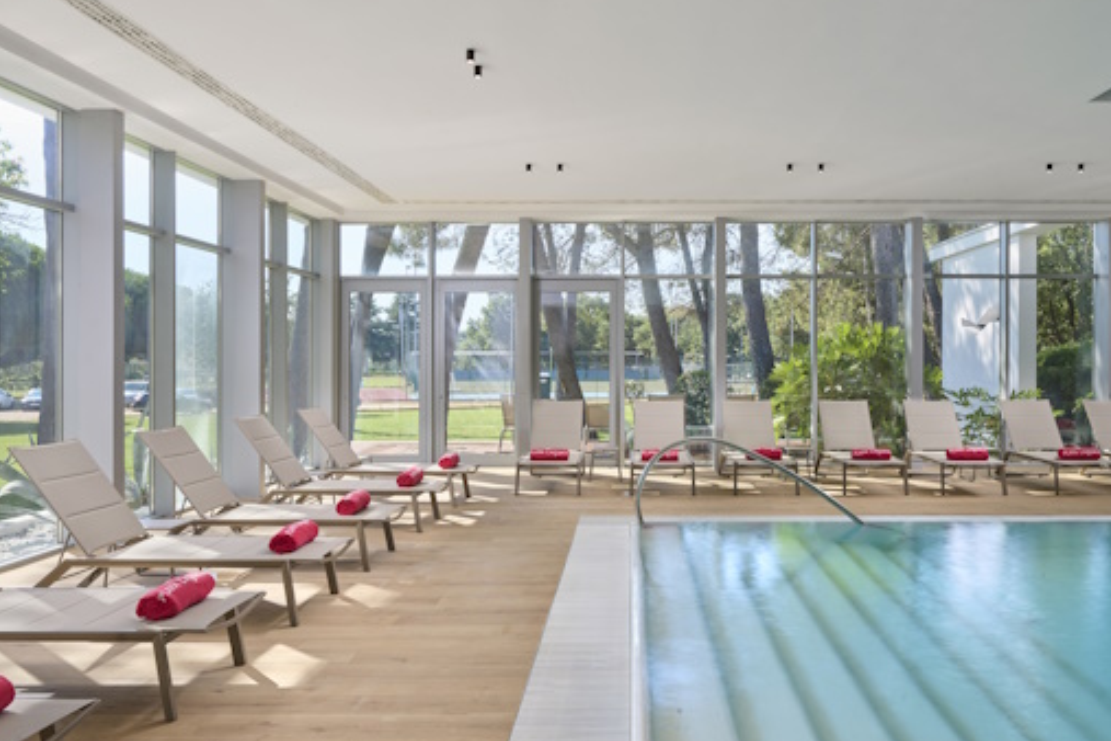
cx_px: 673
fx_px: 853
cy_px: 409
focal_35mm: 28
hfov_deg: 65.5
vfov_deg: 46.9
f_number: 9
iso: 64
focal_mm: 21.5
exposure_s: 1/80
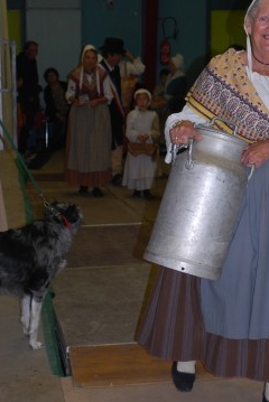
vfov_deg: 23.0
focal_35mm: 88
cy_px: 121
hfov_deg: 15.5
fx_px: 983
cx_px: 222
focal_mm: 35
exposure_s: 1/60
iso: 200
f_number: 5.3
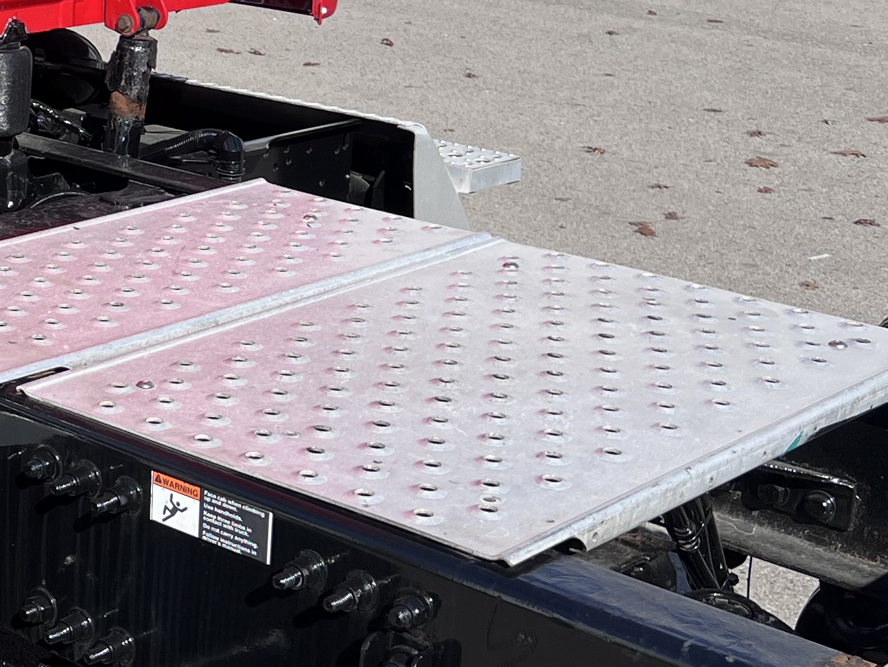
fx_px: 2078
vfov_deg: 18.1
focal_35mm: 81
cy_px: 161
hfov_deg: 21.7
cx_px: -270
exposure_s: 1/4831
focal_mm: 5.7
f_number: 1.5
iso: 50
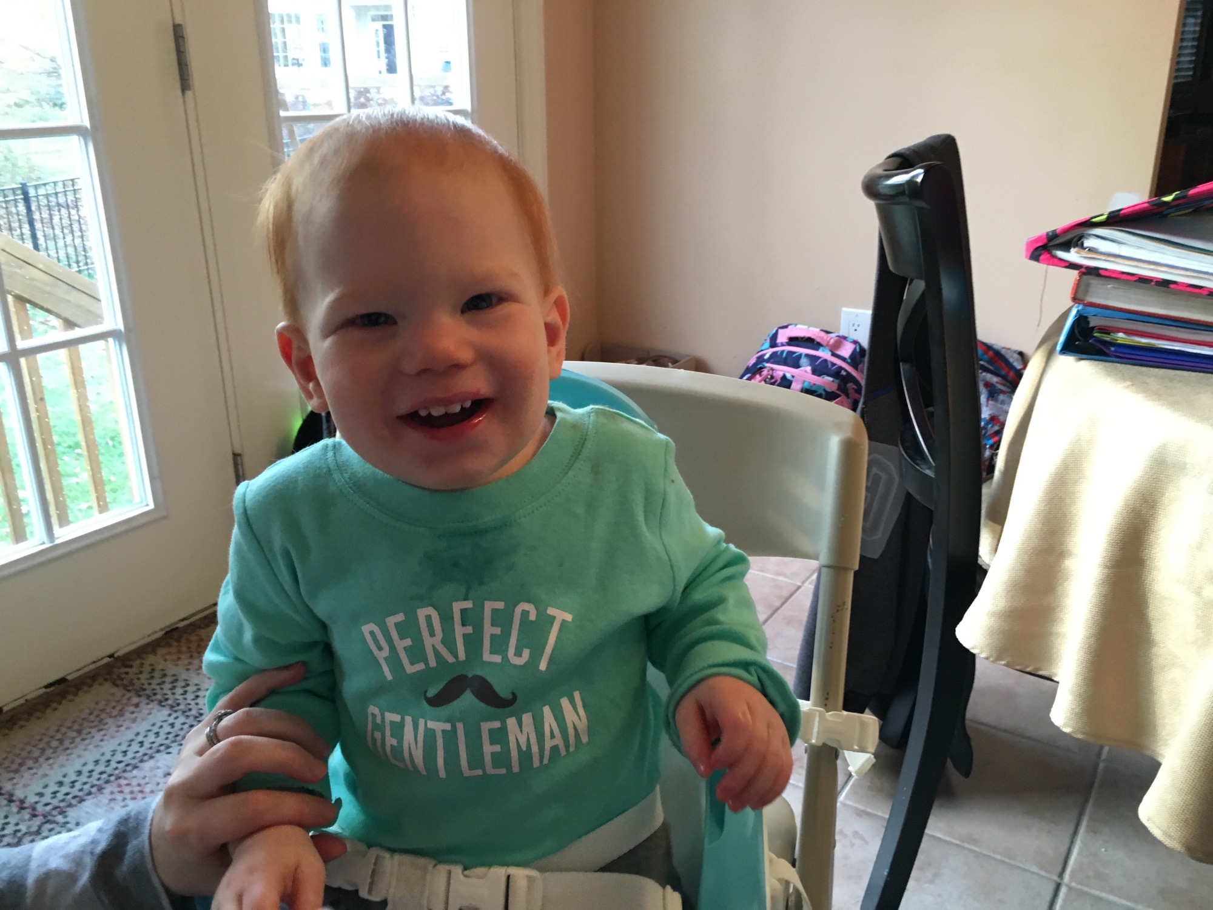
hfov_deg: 61.7
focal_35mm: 29
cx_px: 606
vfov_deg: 48.2
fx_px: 1016
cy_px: 455
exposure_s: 1/30
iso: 160
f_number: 2.2
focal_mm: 4.15
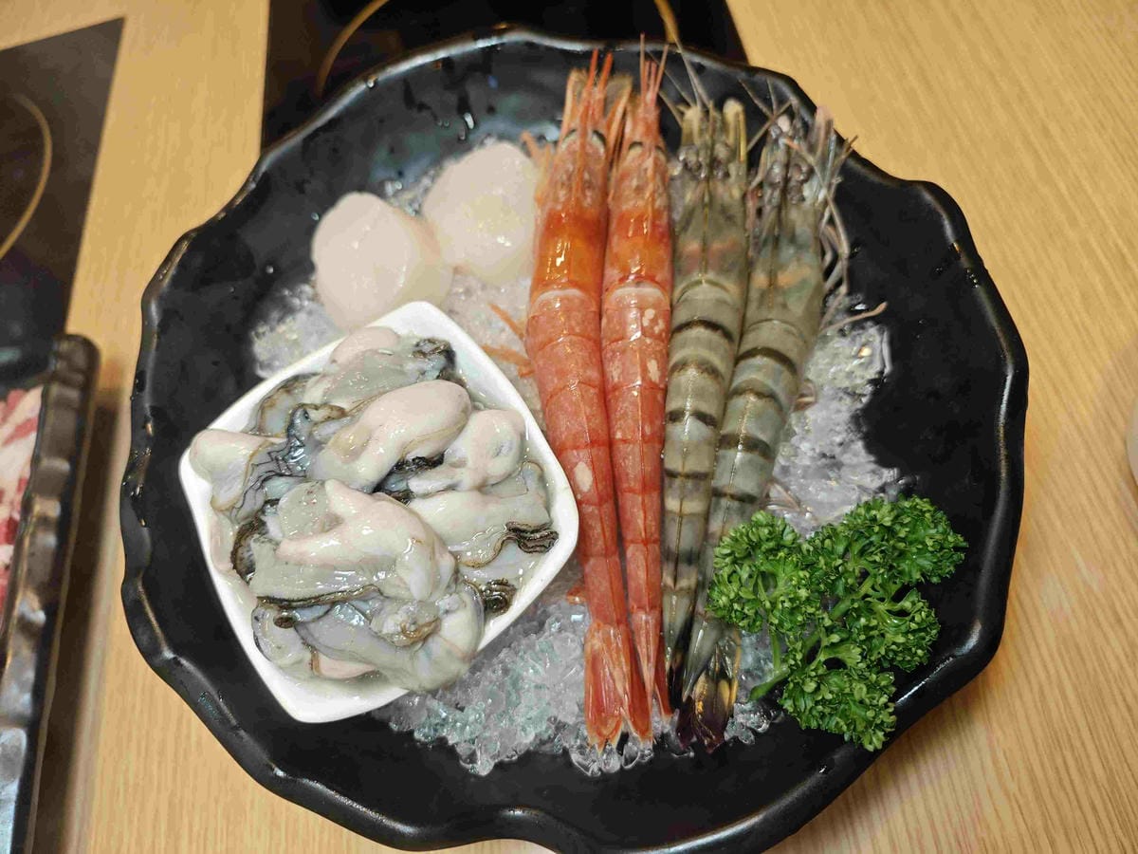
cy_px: 427
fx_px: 756
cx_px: 569
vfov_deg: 58.9
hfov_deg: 73.9
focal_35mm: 23
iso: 250
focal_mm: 8.72
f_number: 2
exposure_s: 1/120
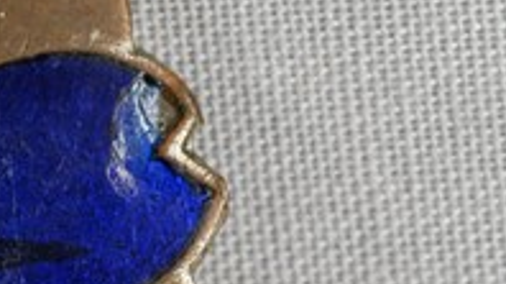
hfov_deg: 7.0
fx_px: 4089
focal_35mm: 305
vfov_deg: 4.0
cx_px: -238
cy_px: 270
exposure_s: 1/20
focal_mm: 60
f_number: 9
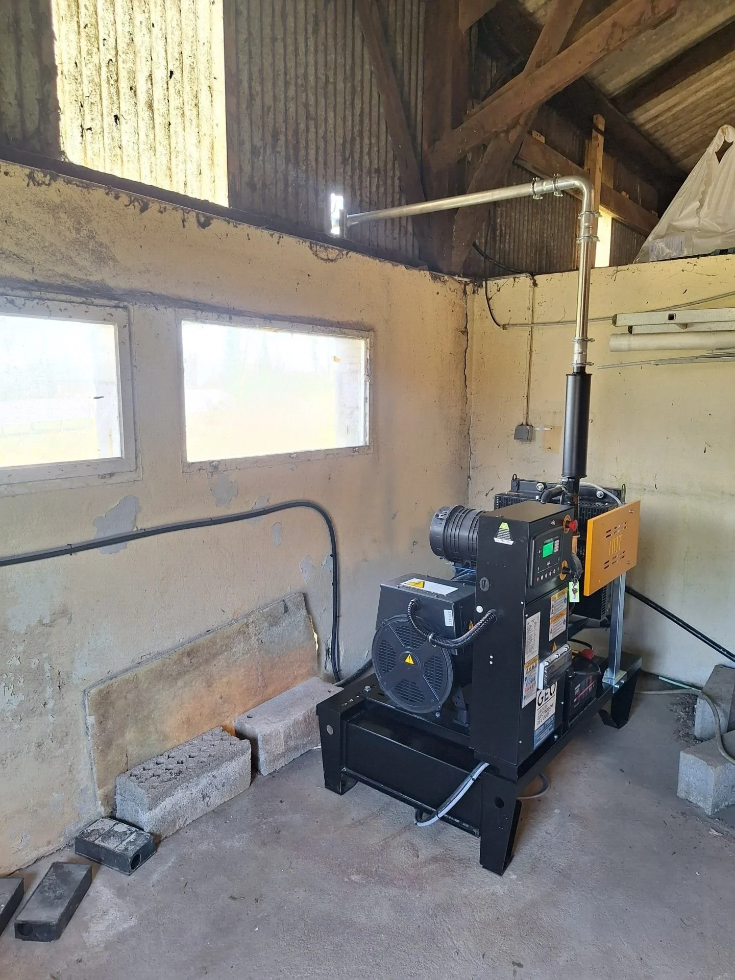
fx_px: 651
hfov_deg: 58.9
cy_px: 490
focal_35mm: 23
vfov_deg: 73.9
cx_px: 368
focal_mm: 5.54
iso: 80
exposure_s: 1/100
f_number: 1.8
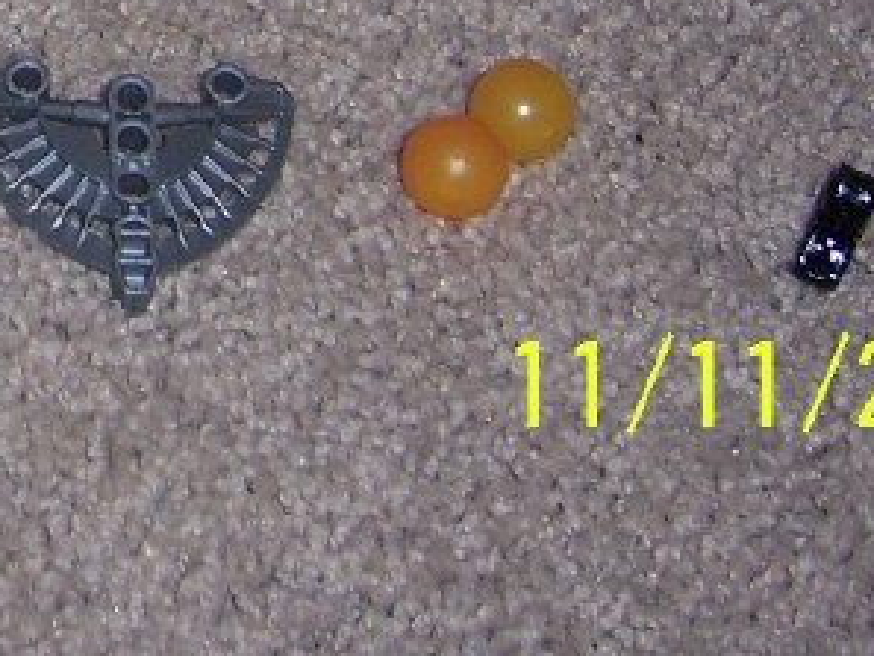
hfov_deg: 15.2
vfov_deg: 11.3
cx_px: -256
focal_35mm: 124
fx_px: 3132
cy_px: -444
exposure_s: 1/60
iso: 80
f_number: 2.8
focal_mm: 6.2
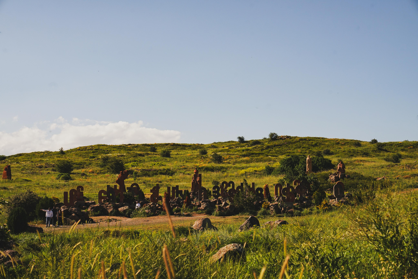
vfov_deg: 19.5
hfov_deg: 28.8
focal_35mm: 70
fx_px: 813
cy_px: 140
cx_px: 209
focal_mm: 70
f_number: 8
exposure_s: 1/1250
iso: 400
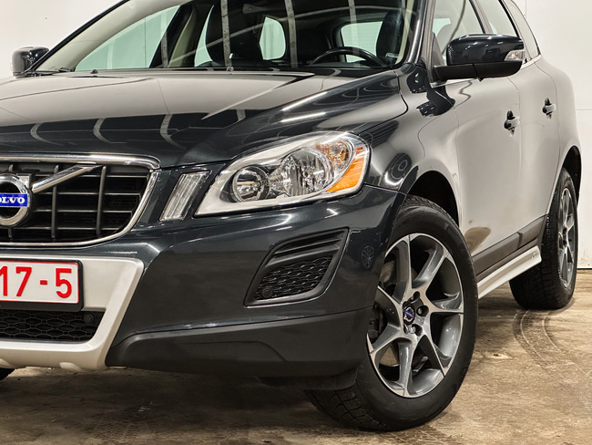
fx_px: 1317
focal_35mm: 77
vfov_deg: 19.2
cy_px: 222
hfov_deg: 25.3
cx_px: 296
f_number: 2.8
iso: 800
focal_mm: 9
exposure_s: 1/35
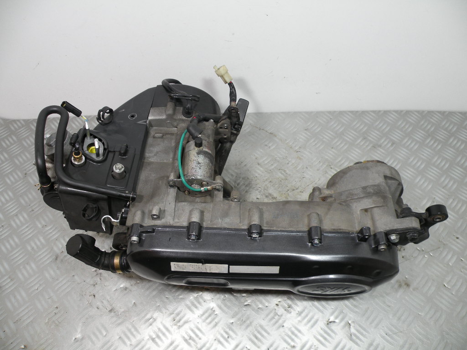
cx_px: 234
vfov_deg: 51.4
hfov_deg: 65.3
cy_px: 175
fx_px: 364
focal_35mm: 27
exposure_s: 1/67
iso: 64
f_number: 3.2
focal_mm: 4.7
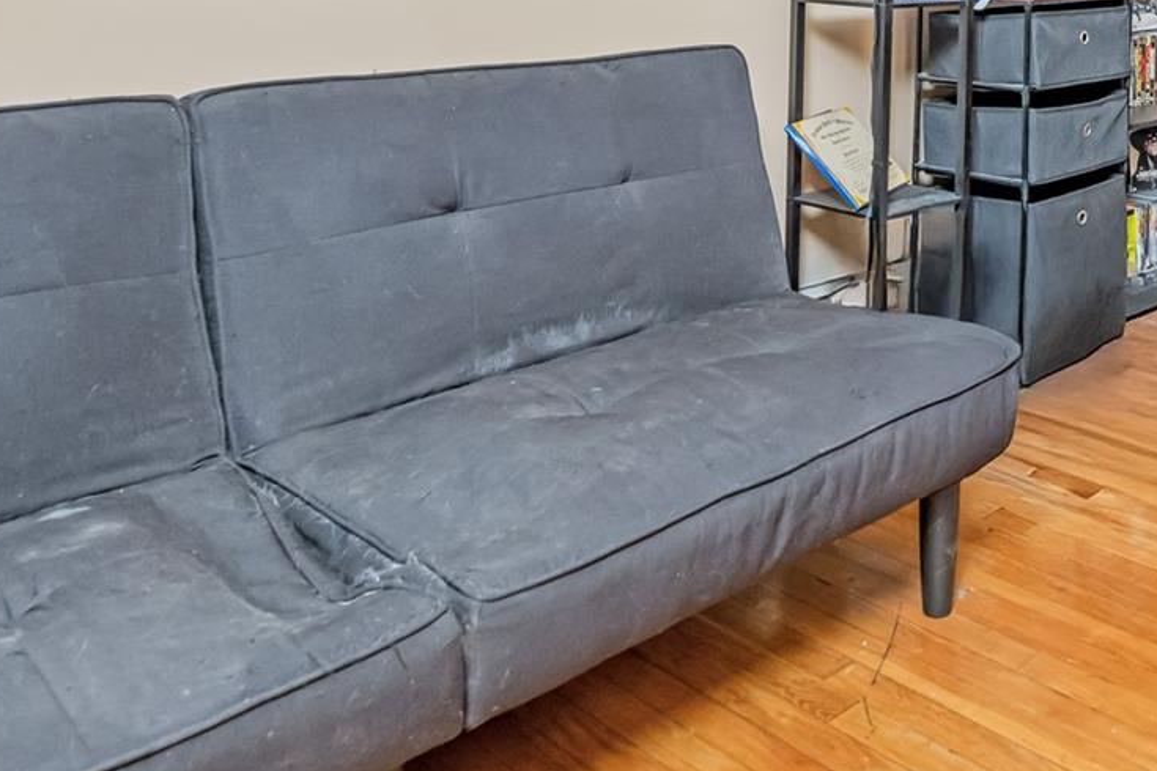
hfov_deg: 45.1
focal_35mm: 39
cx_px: 1036
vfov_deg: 30.7
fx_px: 1253
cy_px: -66
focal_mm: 14
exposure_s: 1/160
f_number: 5.6
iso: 640
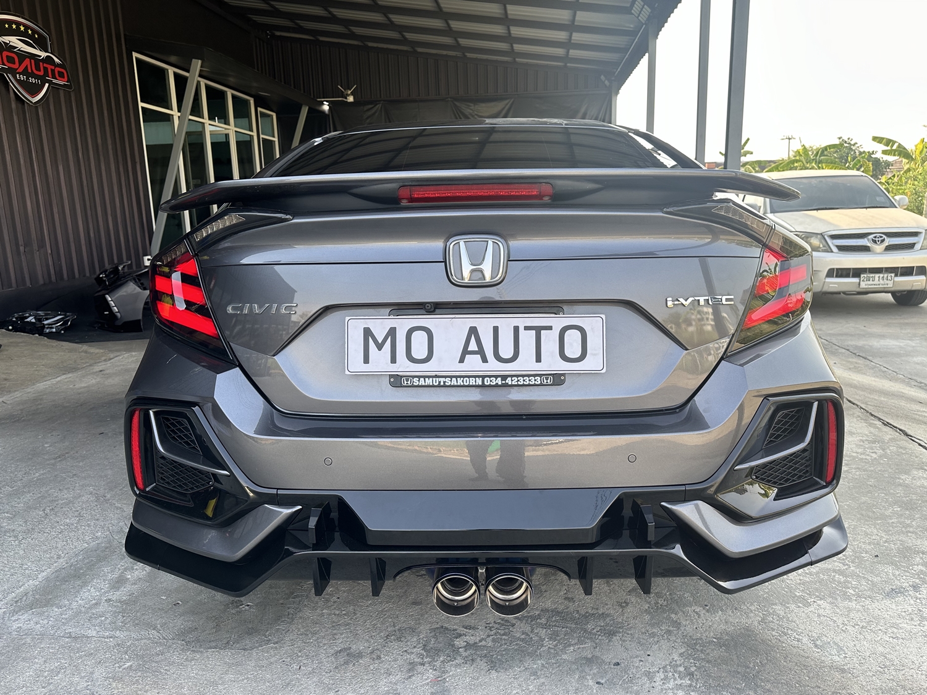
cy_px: 348
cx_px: 464
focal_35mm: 24
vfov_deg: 56.8
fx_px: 643
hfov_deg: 71.6
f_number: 1.78
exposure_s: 1/529
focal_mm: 6.86
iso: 80
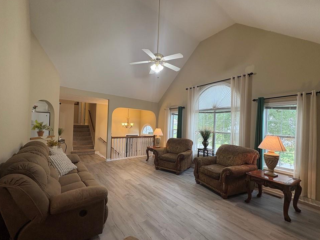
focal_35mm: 15
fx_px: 139
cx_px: 152
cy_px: 125
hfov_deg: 98.1
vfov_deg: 81.7
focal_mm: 2.22
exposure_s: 1/60
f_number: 2.2
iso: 125
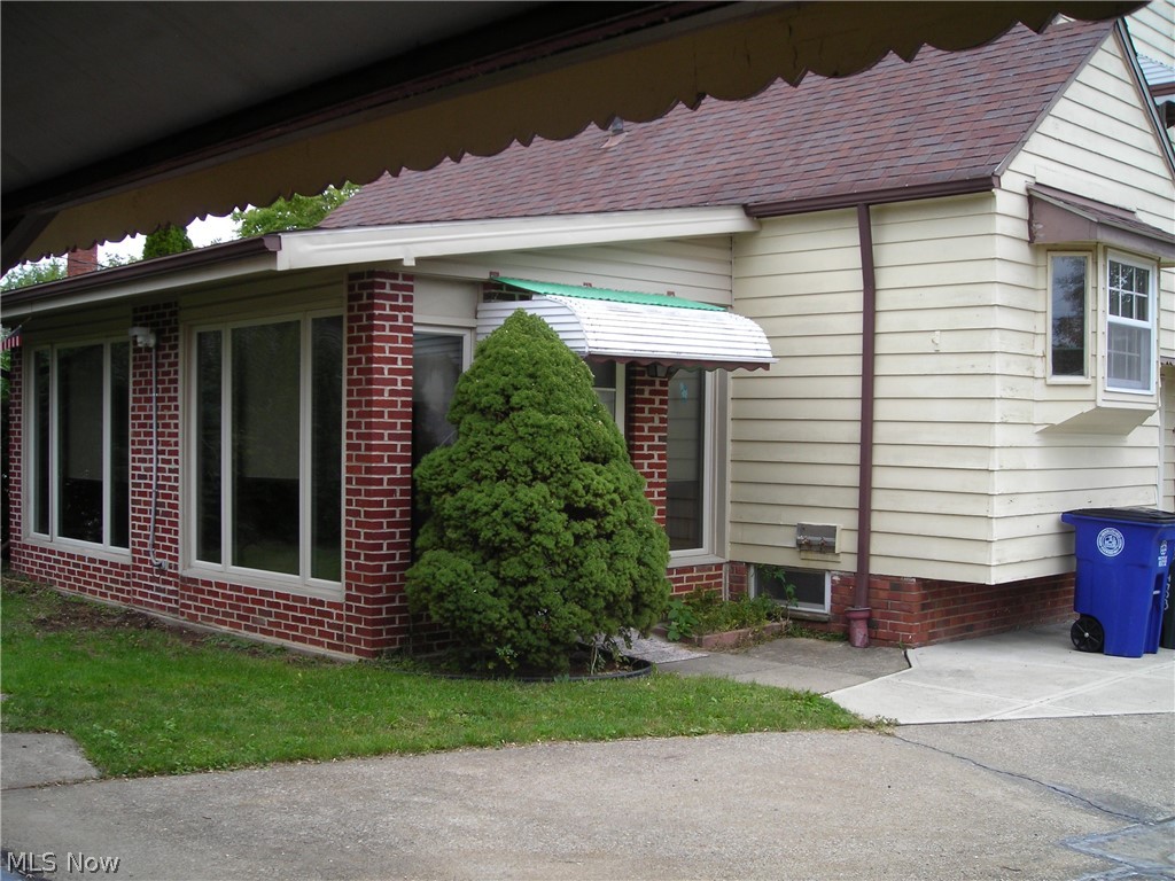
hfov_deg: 49.0
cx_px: 588
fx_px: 1290
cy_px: 440
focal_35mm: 38
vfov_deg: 37.7
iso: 50
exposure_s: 1/124
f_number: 3.2
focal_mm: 6.3
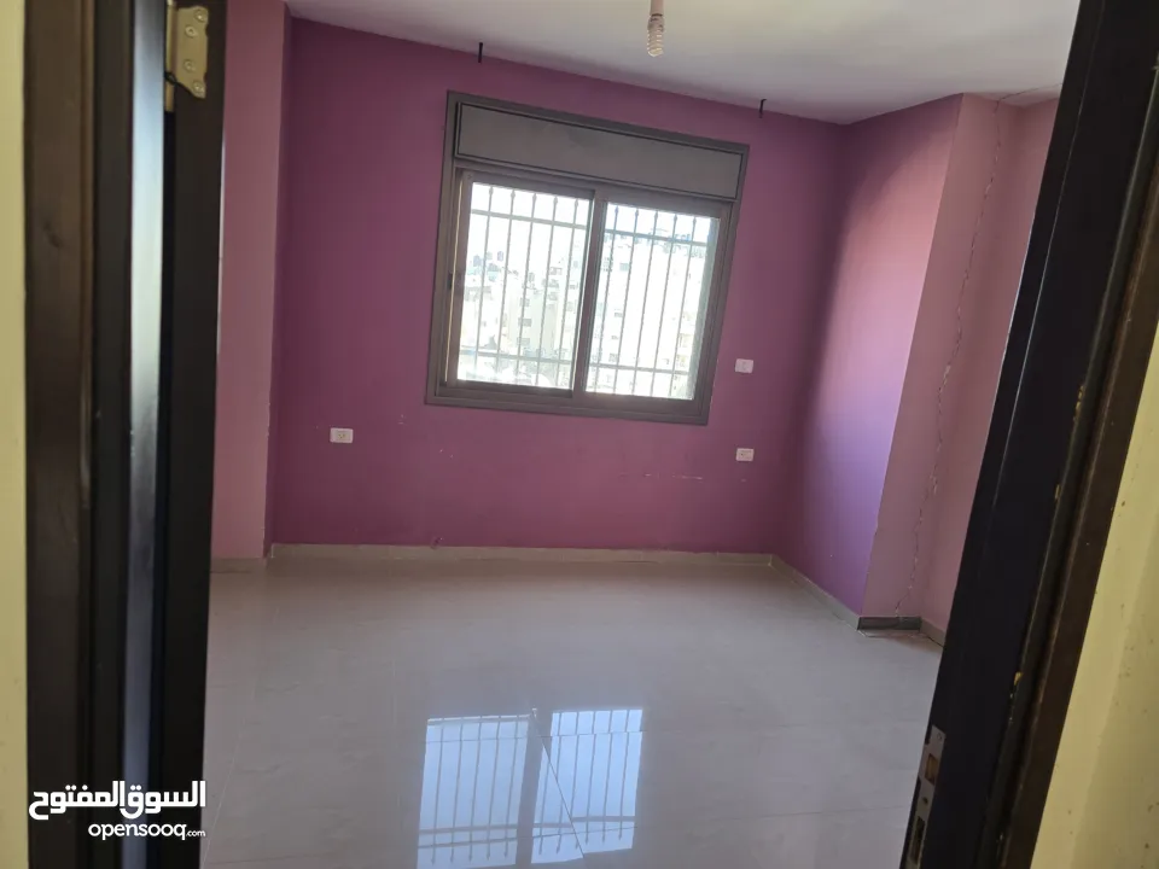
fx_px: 770
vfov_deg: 58.9
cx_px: 580
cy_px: 434
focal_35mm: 23
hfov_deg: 73.9
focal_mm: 6.3
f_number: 1.7
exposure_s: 1/100
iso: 100
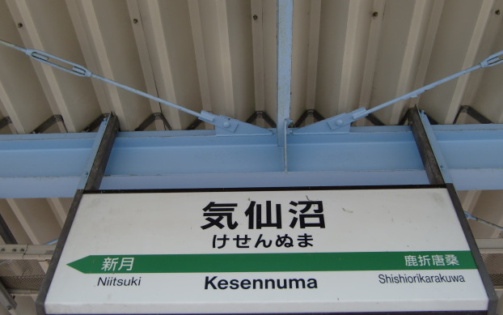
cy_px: 180
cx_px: 258
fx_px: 494
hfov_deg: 54.0
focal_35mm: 36
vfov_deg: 35.3
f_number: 2.7
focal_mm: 5.8
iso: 100
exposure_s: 1/60
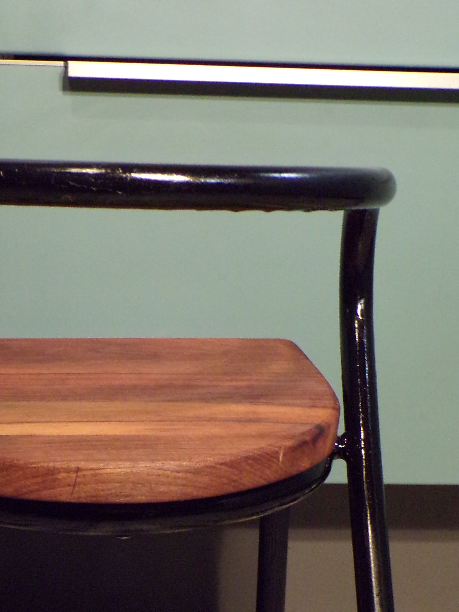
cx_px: 117
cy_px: 542
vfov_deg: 25.0
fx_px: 1344
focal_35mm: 76
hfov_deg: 19.3
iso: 498
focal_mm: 7.6
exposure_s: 1/17
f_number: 3.4
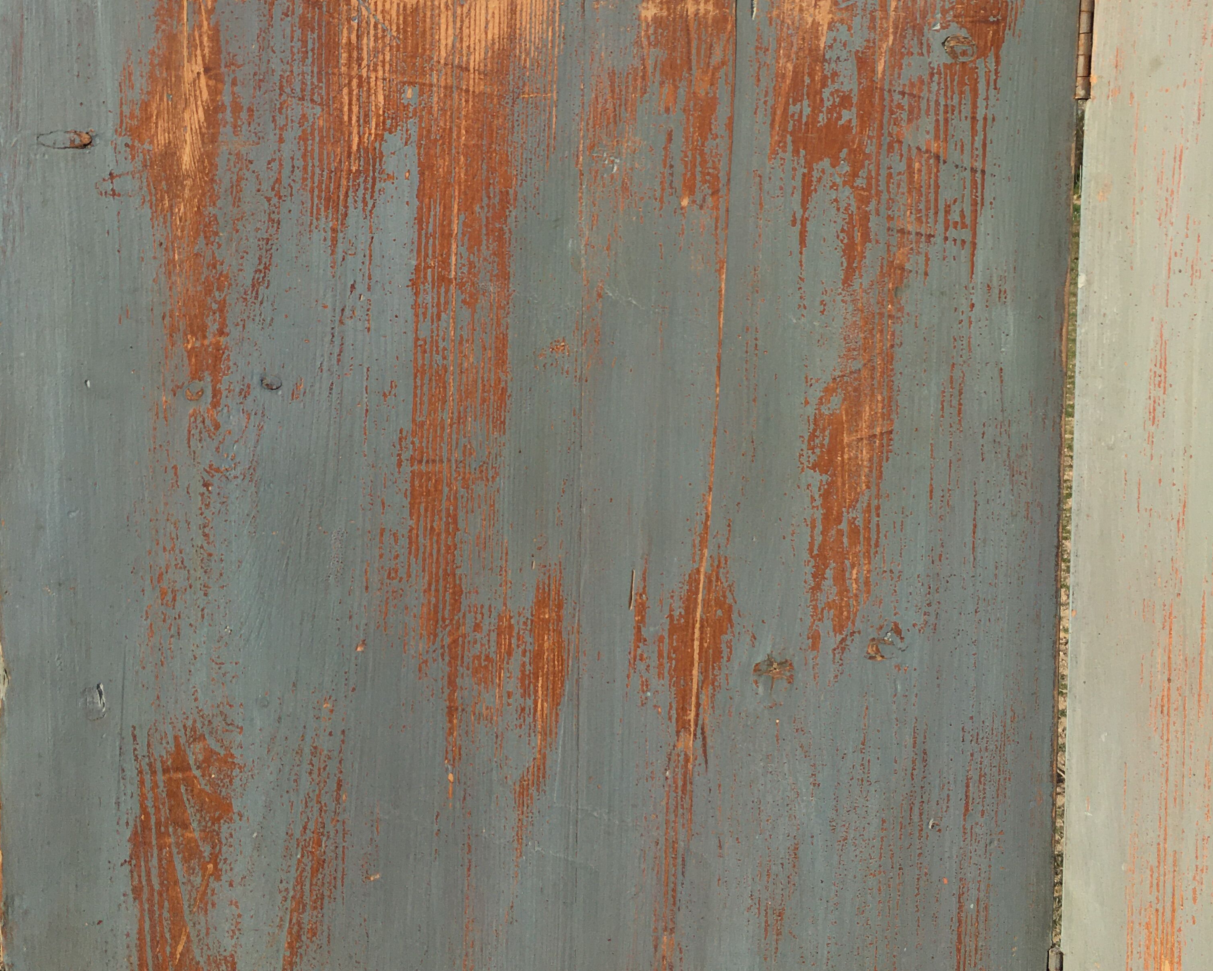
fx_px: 1364
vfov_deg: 38.4
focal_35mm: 38
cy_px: 278
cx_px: 603
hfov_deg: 47.9
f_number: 2.2
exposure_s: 1/999
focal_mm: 4.15
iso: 25
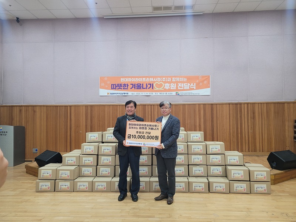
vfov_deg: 53.1
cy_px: 111
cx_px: 148
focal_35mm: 26
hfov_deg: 67.3
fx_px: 222
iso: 200
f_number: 1.8
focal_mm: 5.4
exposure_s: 1/60
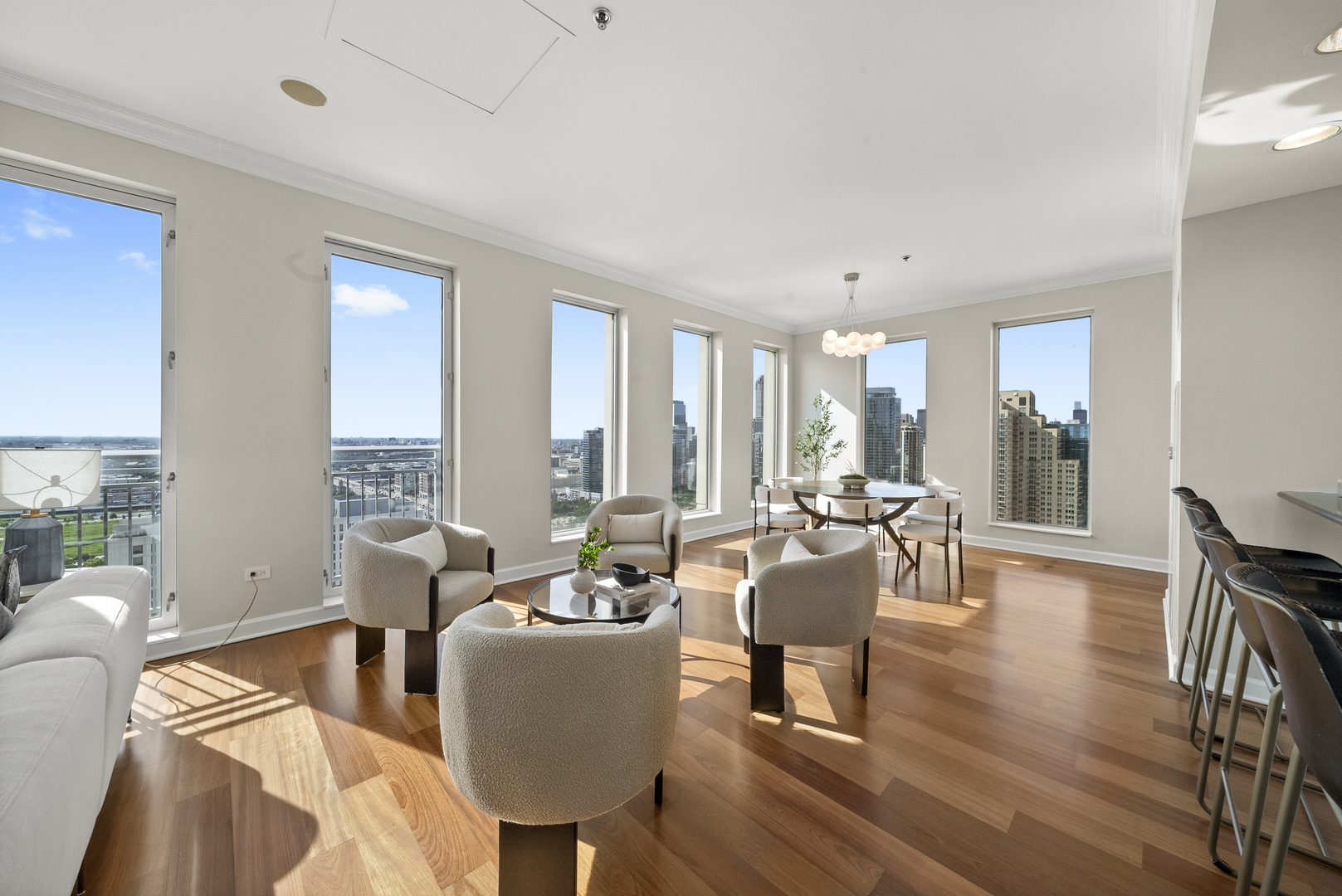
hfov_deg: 112.6
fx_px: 448
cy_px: 448
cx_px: 671
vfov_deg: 90.1
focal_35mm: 12
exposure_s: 1/30
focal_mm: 12
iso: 640
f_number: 11
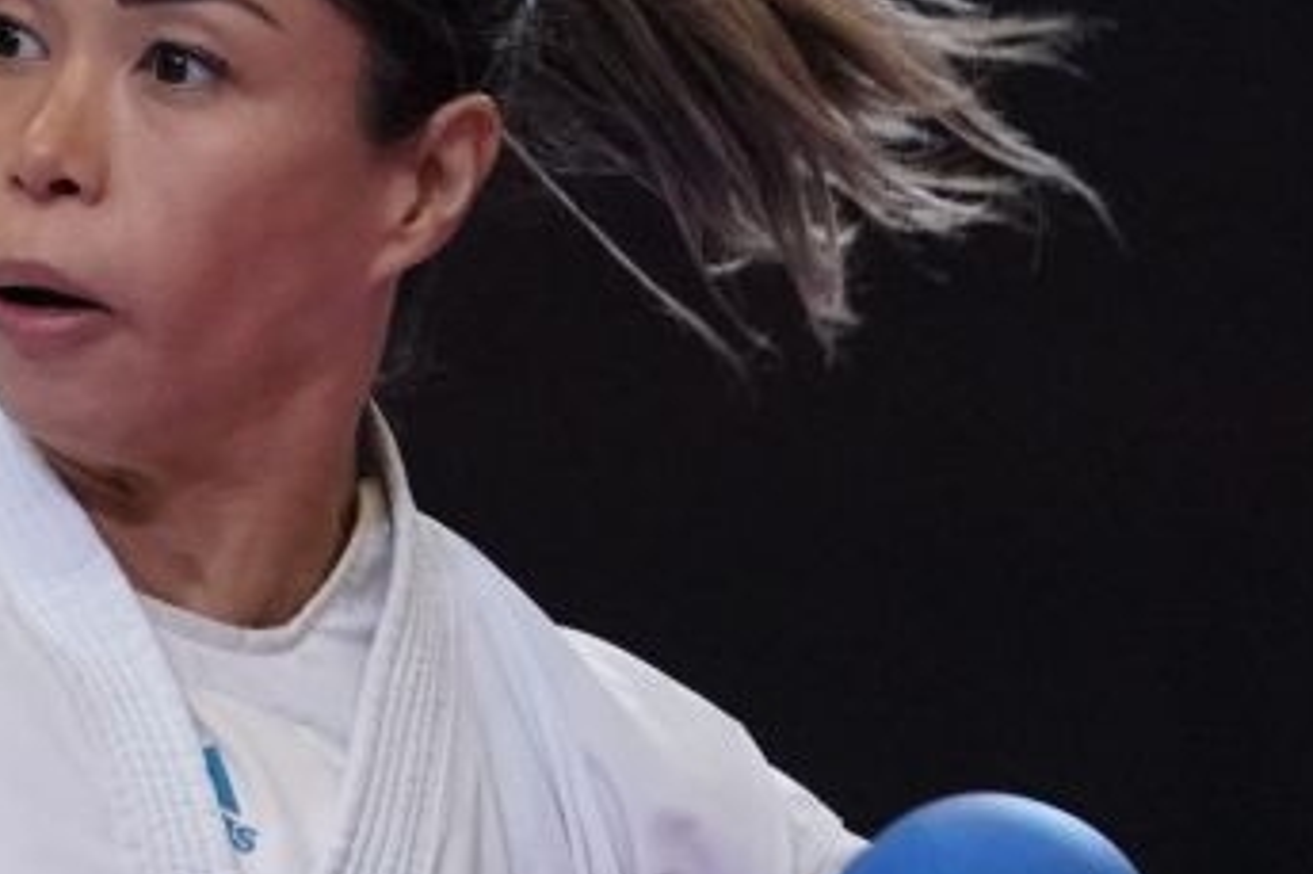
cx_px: -668
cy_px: 1454
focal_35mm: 1048
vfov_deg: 1.3
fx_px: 38203
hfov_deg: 2.0
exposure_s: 1/1000
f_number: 2.8
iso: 4000
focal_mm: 200
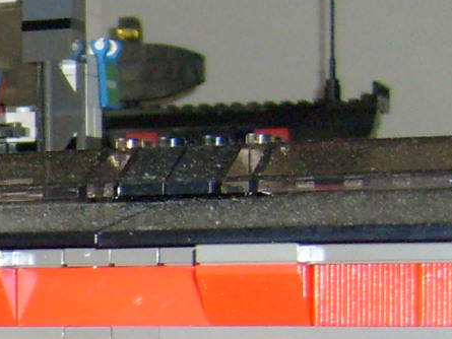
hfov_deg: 11.0
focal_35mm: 161
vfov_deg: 9.1
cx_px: -492
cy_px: 382
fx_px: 2103
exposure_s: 1/45
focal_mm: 5.8
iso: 100
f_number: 2.8
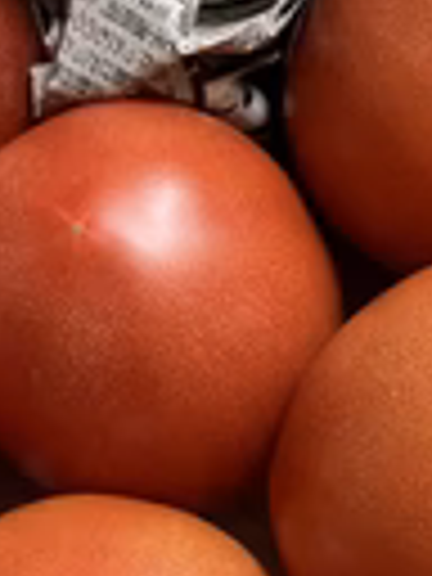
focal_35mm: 81
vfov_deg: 22.5
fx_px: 1348
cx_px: 189
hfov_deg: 18.2
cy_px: 657
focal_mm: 5.1
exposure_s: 1/60
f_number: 1.6
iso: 200
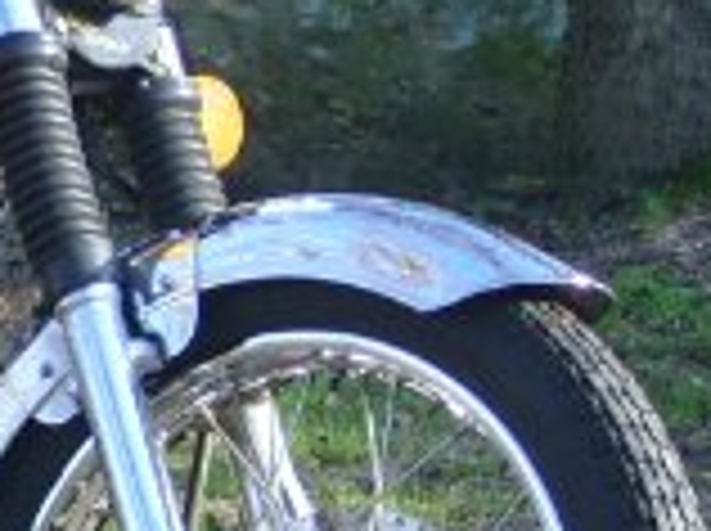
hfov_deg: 6.1
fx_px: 6563
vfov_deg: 4.6
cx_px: -536
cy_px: 315
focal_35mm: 320
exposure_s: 1/129
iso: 50
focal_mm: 12.95
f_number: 3.2
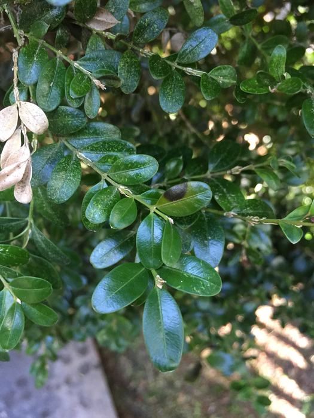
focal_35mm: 29
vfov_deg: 61.7
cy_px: 209
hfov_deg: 48.2
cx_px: 157
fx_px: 351
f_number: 2.2
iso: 200
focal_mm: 4.15
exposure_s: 1/30
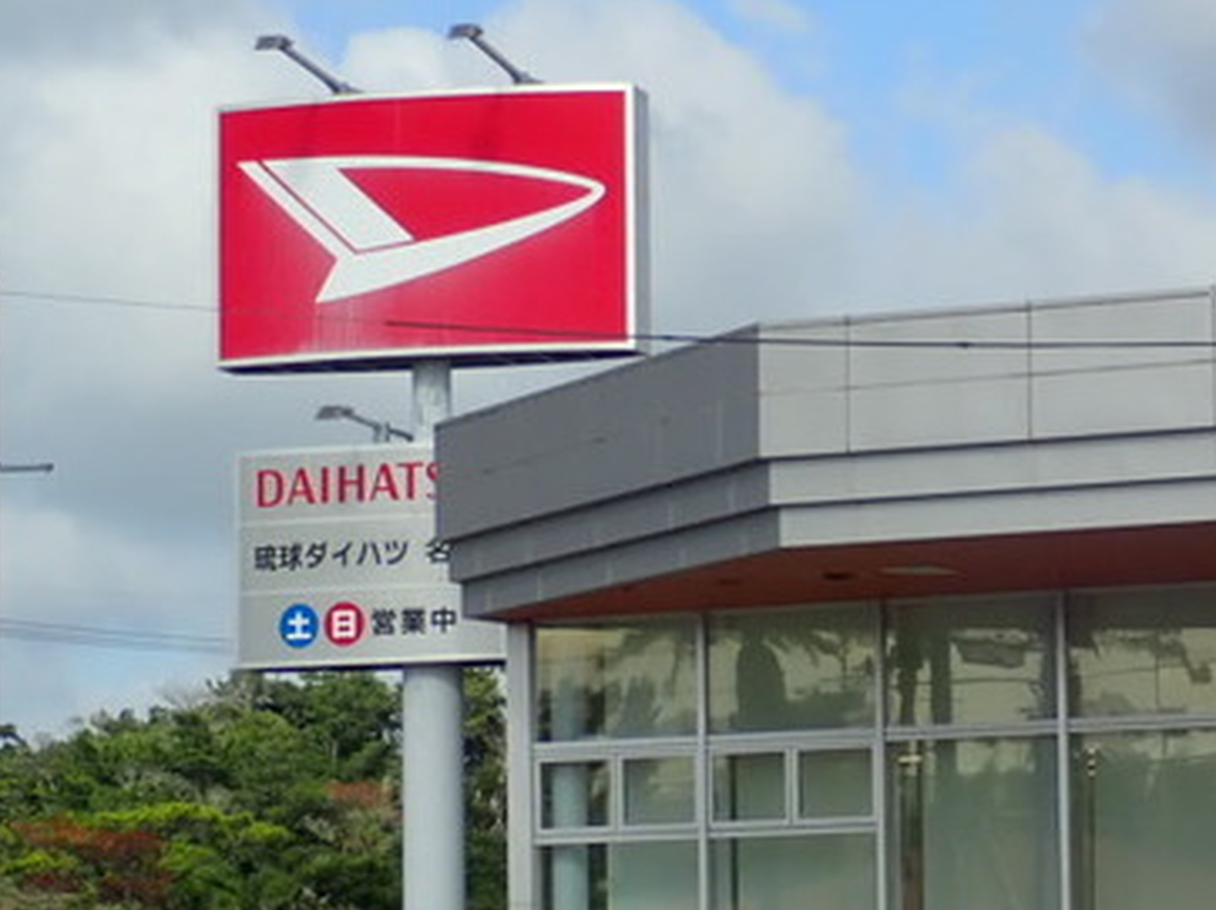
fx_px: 5266
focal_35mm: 150
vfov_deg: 9.9
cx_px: 1182
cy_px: 507
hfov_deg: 13.0
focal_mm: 9.61
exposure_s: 1/400
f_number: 4.5
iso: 100
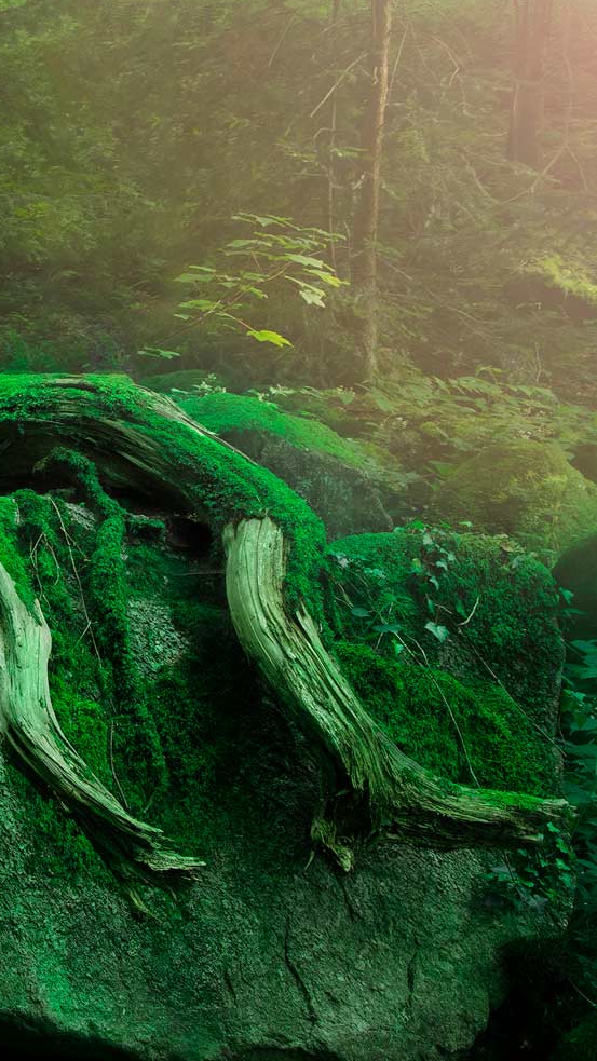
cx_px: -166
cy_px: 526
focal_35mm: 84
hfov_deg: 13.9
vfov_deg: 25.4
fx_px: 2358
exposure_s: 1/15
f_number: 10
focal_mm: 35
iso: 800
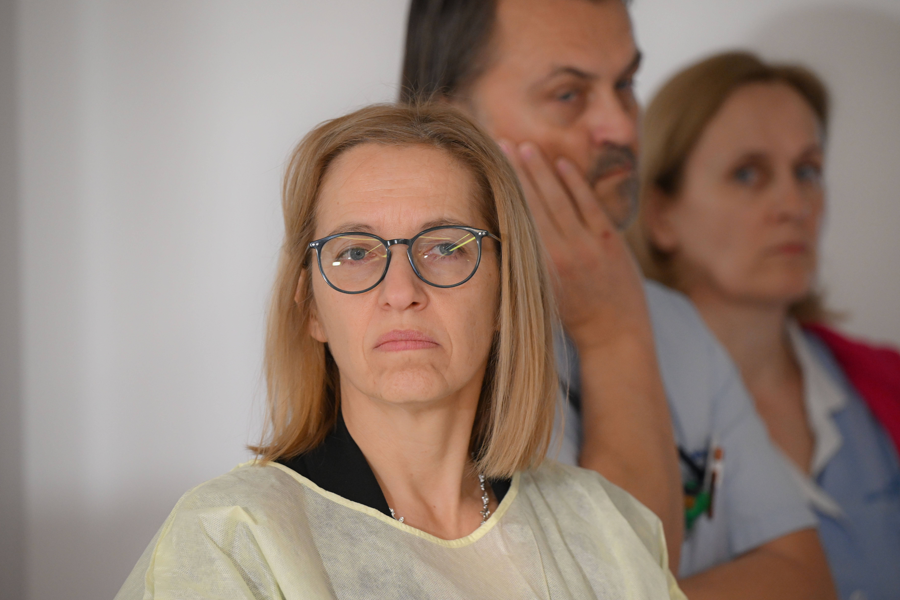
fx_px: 5225
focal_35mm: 209
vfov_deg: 6.6
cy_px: 319
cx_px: 458
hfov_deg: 9.8
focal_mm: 185
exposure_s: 1/160
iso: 3200
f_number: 3.5
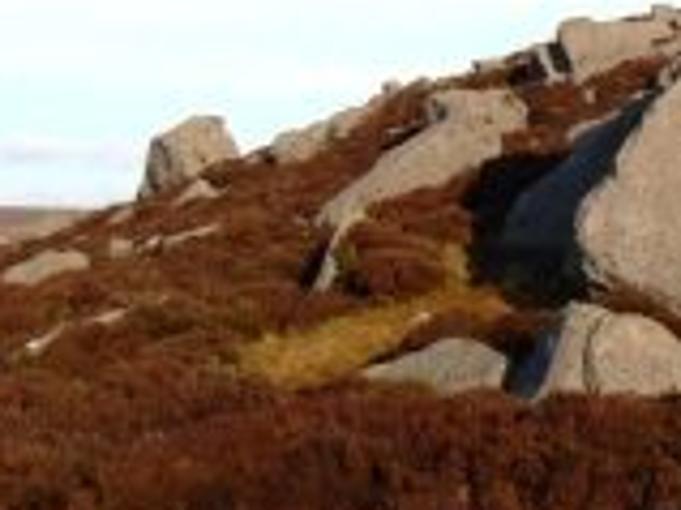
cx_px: 540
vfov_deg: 14.9
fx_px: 1926
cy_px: 64
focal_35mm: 98
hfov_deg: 19.8
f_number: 7.1
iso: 80
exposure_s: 1/400
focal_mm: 6
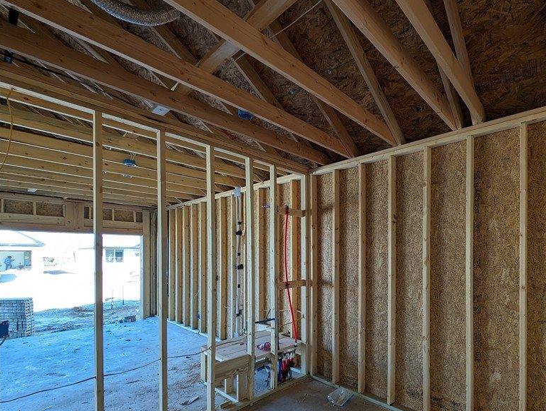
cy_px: 257
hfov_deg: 91.1
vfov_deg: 76.8
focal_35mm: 16
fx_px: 253
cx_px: 362
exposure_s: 1/106
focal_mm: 2.23
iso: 55
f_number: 1.95
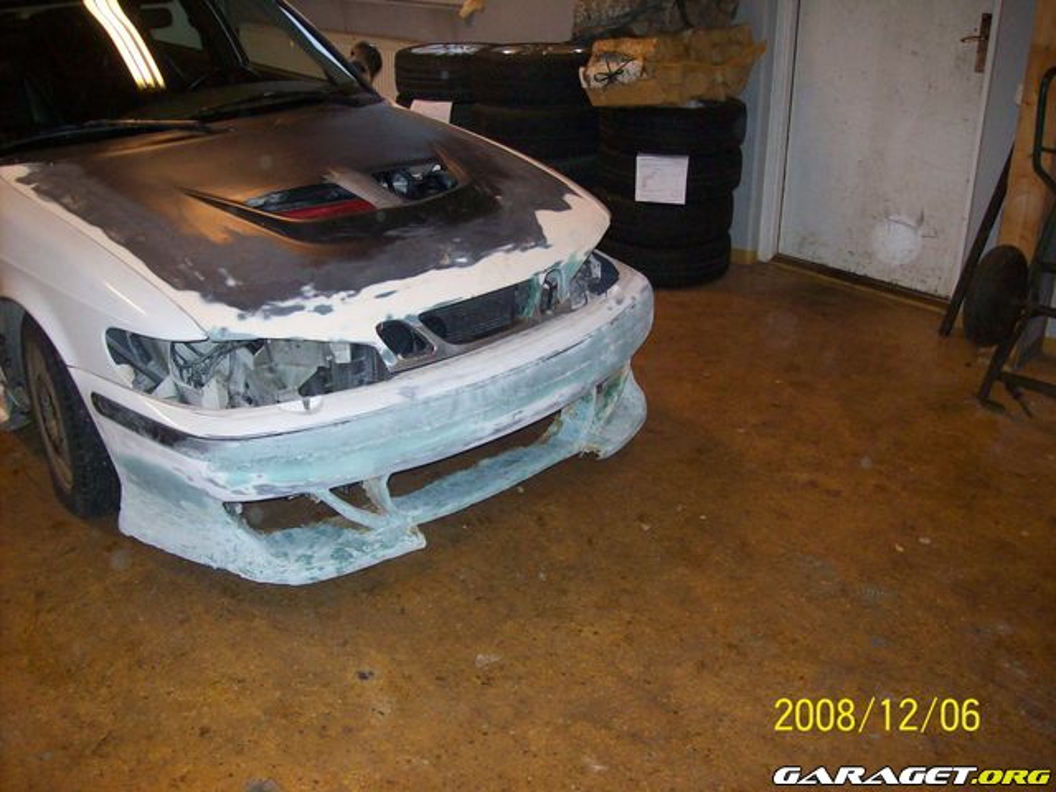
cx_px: 528
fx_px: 1098
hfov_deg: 51.4
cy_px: 396
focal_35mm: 36
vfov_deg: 39.7
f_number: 2.7
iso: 200
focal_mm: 6
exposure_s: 1/64
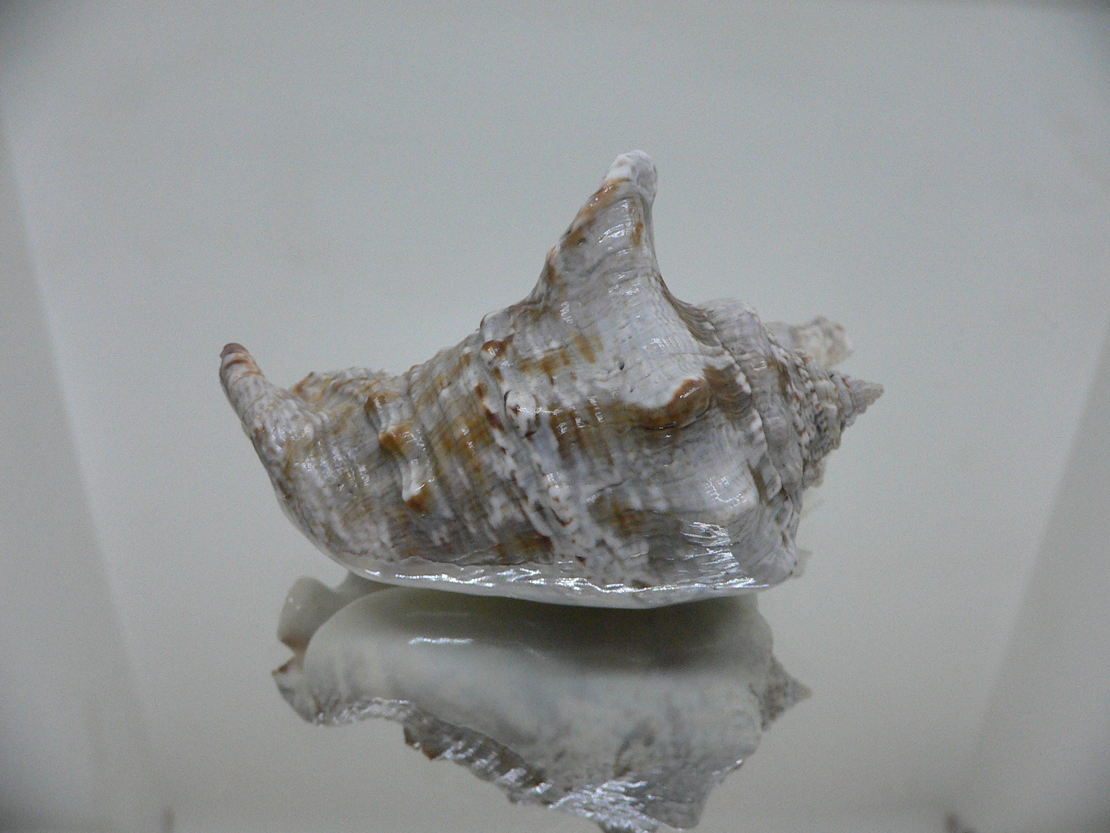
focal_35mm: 35
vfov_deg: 40.7
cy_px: 416
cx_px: 555
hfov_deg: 52.6
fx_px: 1122
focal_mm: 4.6
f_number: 2.8
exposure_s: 1/60
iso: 200
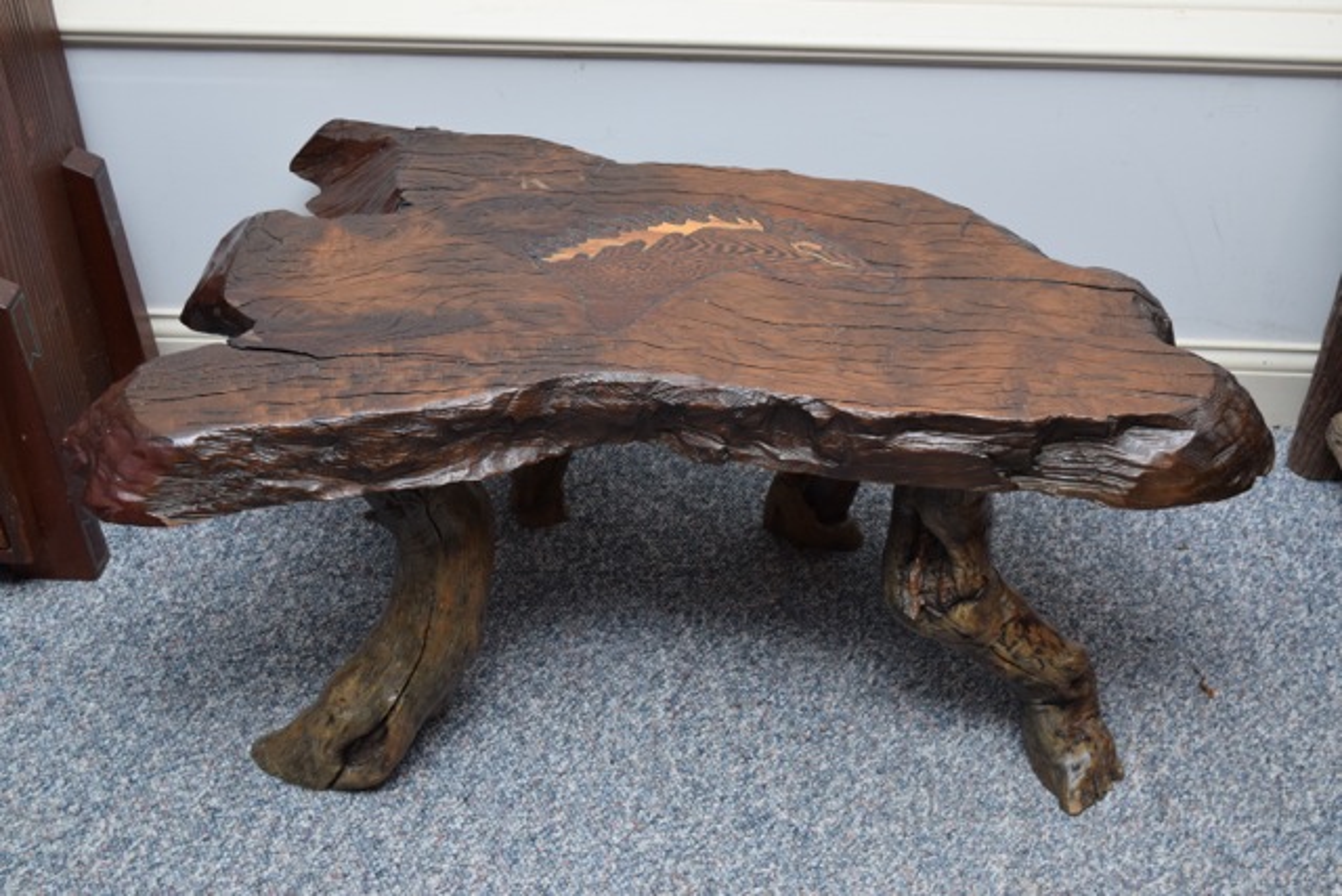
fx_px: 1790
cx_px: 671
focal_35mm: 48
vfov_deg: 28.1
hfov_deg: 41.1
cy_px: 448
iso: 800
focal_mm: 32
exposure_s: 1/125
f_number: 5.6
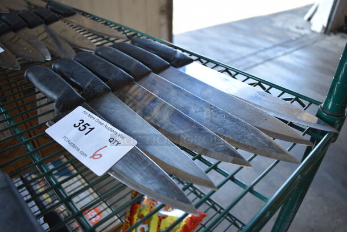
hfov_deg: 67.3
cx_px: 174
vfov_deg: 48.0
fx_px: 260
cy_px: 116
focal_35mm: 27
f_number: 3.5
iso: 720
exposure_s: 1/250
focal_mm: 18
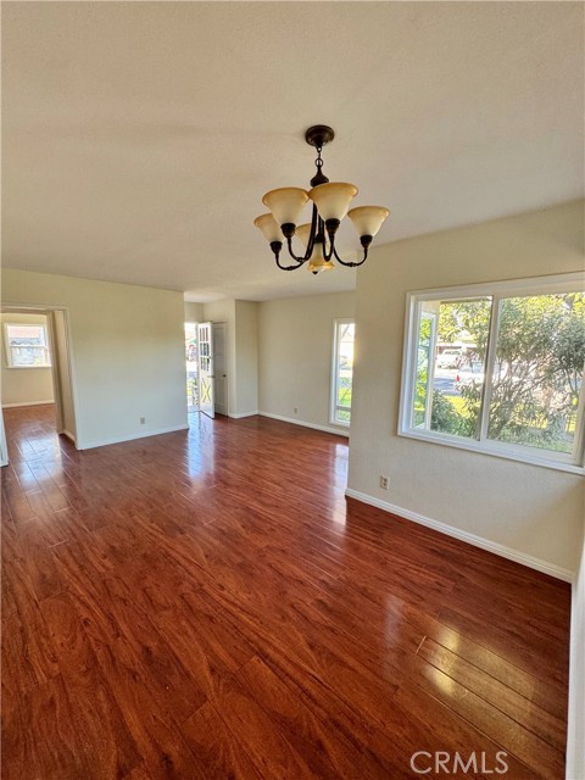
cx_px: 292
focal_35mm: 14
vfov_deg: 102.1
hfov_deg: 85.7
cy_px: 390
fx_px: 315
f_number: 2.2
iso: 160
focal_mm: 2.22
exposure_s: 1/99
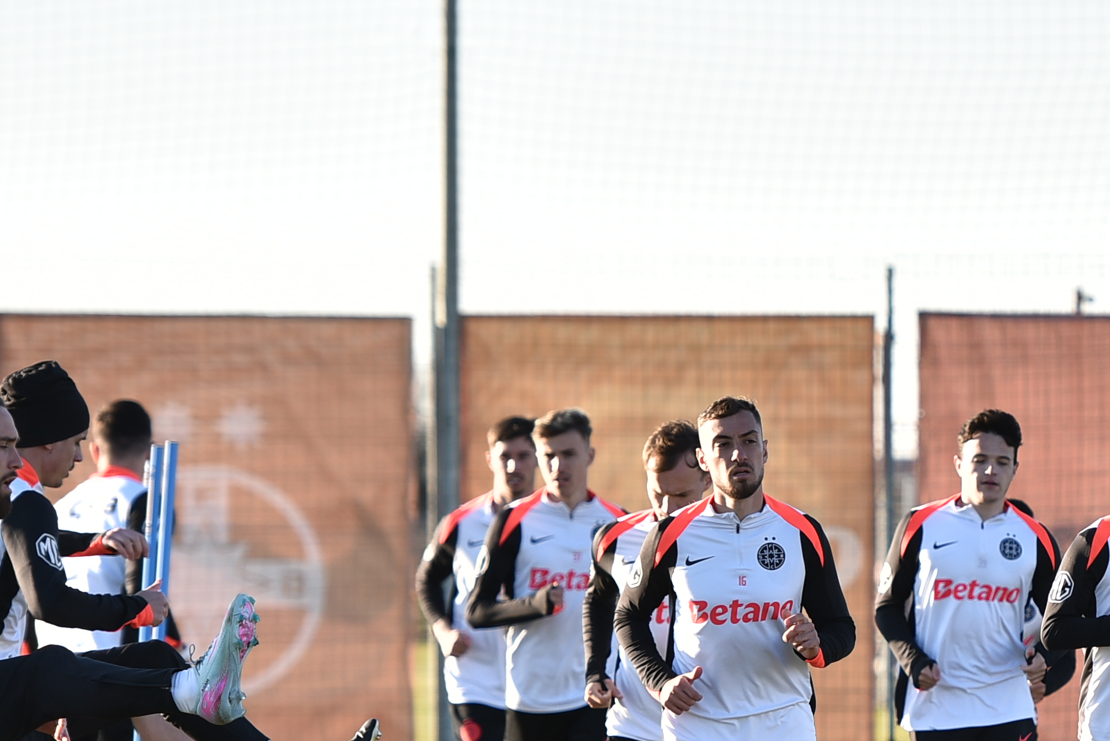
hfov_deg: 6.1
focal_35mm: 338
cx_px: 1159
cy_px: 586
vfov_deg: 4.1
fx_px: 10425
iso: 250
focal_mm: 135
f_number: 2.8
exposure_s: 1/1250
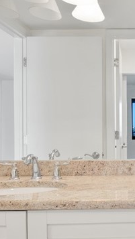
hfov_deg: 21.9
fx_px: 324
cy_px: 129
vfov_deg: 40.5
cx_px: 158
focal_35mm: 51
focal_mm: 16
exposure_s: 1/3
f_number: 10
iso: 160
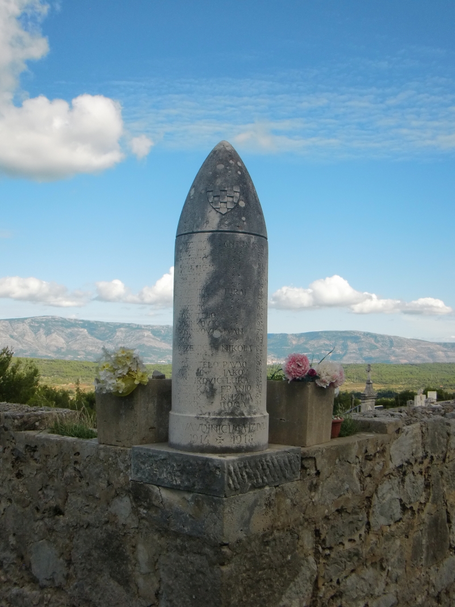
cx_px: 228
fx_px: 666
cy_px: 304
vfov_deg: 49.0
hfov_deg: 37.7
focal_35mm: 38
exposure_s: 1/200
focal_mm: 6.66
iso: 100
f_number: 8.9
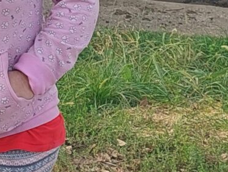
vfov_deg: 8.6
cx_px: -224
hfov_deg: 10.6
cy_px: -40
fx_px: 1127
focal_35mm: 171
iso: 40
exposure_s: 1/318
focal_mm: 5.23
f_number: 1.8
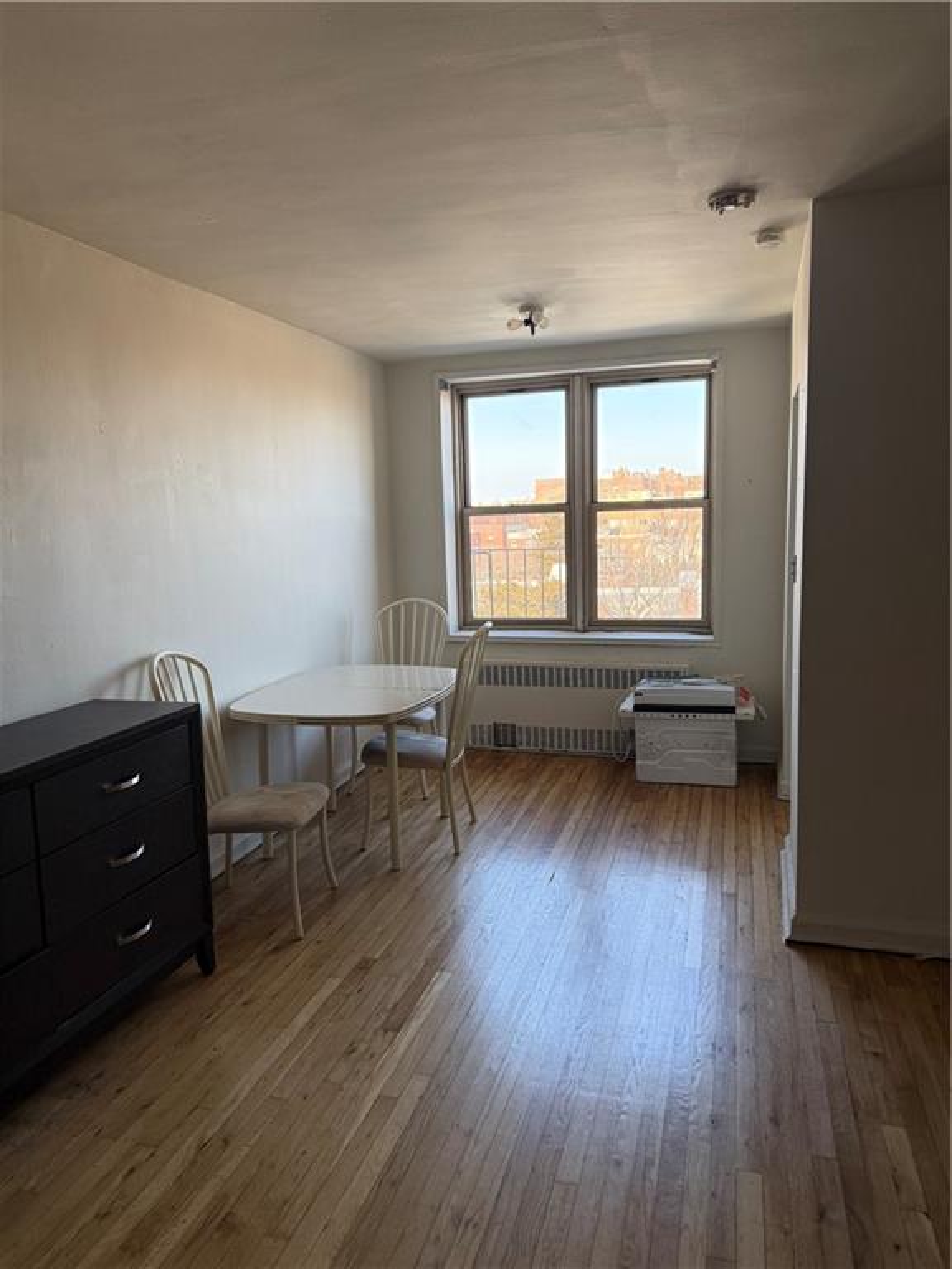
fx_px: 880
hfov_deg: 56.8
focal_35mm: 24
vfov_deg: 71.6
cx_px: 476
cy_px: 634
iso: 160
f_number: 1.78
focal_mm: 6.76
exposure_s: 1/230
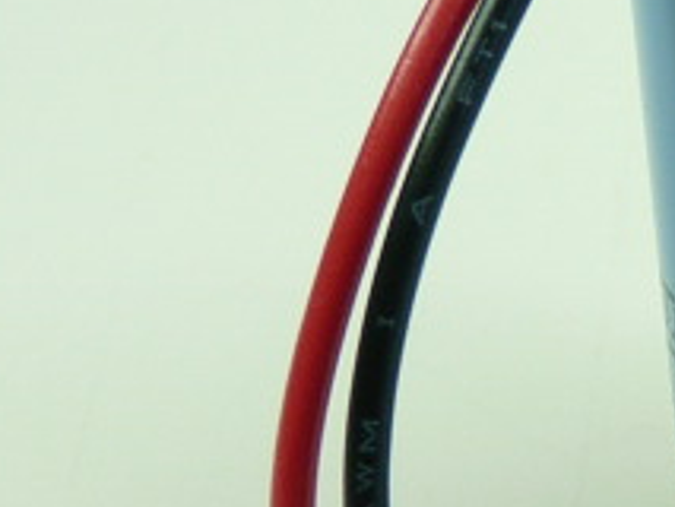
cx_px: 970
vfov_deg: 10.1
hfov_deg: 12.8
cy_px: 279
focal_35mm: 147
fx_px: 2868
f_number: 2.8
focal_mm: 4.8
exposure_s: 1/40
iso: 100
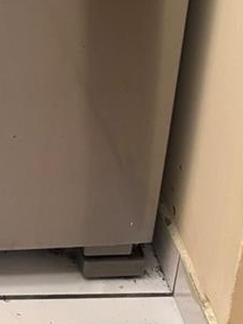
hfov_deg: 12.5
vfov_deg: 15.1
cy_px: -327
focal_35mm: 105
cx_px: -235
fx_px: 982
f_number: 1.6
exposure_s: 1/60
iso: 100
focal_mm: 5.96
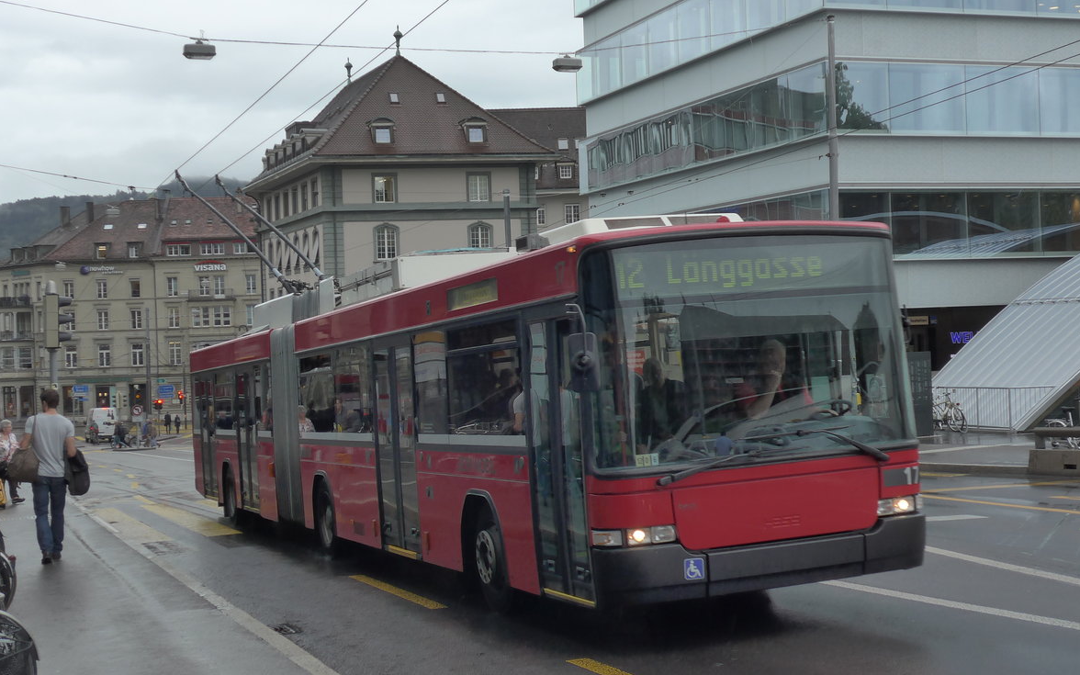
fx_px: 1560
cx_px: 547
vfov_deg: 24.4
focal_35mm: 53
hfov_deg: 38.2
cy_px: 332
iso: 160
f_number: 3.2
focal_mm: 10.1
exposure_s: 1/200
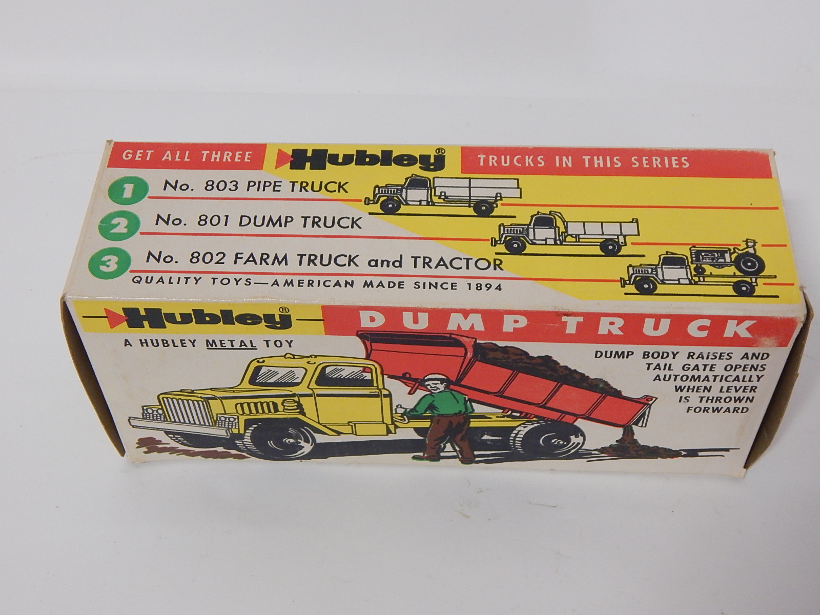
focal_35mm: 48
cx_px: 410
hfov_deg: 39.7
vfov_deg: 30.3
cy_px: 308
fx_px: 1137
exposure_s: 1/60
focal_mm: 8.6
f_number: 3.7
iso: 400
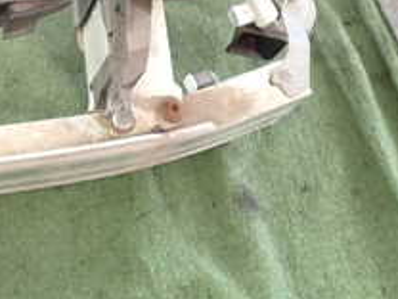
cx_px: -25
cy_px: -48
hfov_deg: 25.3
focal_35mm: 72
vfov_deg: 19.4
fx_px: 828
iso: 200
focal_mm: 4.5
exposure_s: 1/60
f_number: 2
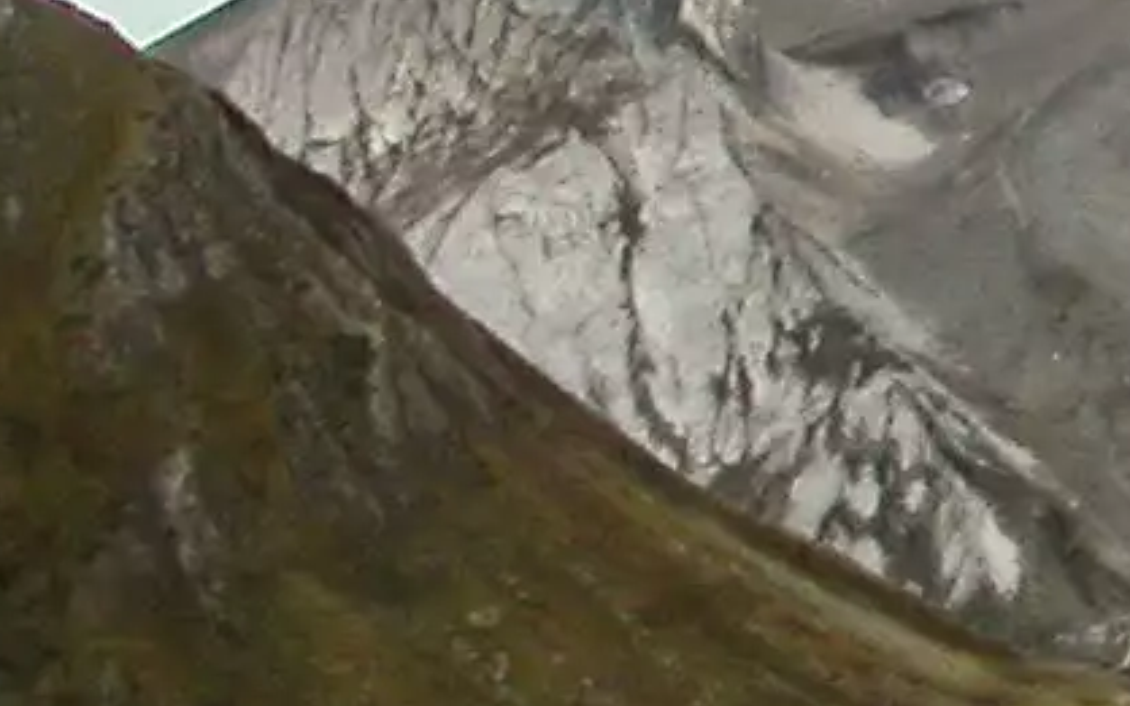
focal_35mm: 219
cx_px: 3030
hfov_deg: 8.5
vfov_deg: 6.0
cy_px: 92
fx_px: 6743
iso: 100
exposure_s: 1/208
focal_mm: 7.85
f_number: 7.5
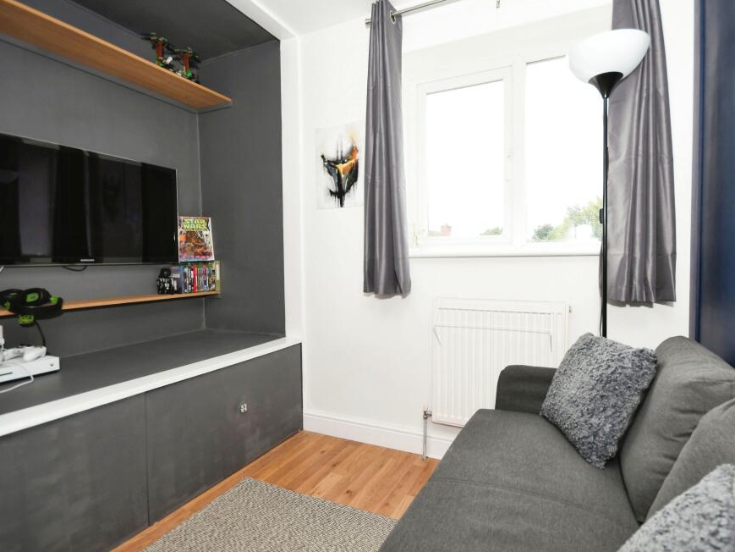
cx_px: 414
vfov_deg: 74.7
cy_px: 270
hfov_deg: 90.6
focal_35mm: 17
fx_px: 361
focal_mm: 10
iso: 400
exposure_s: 1/200
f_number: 8
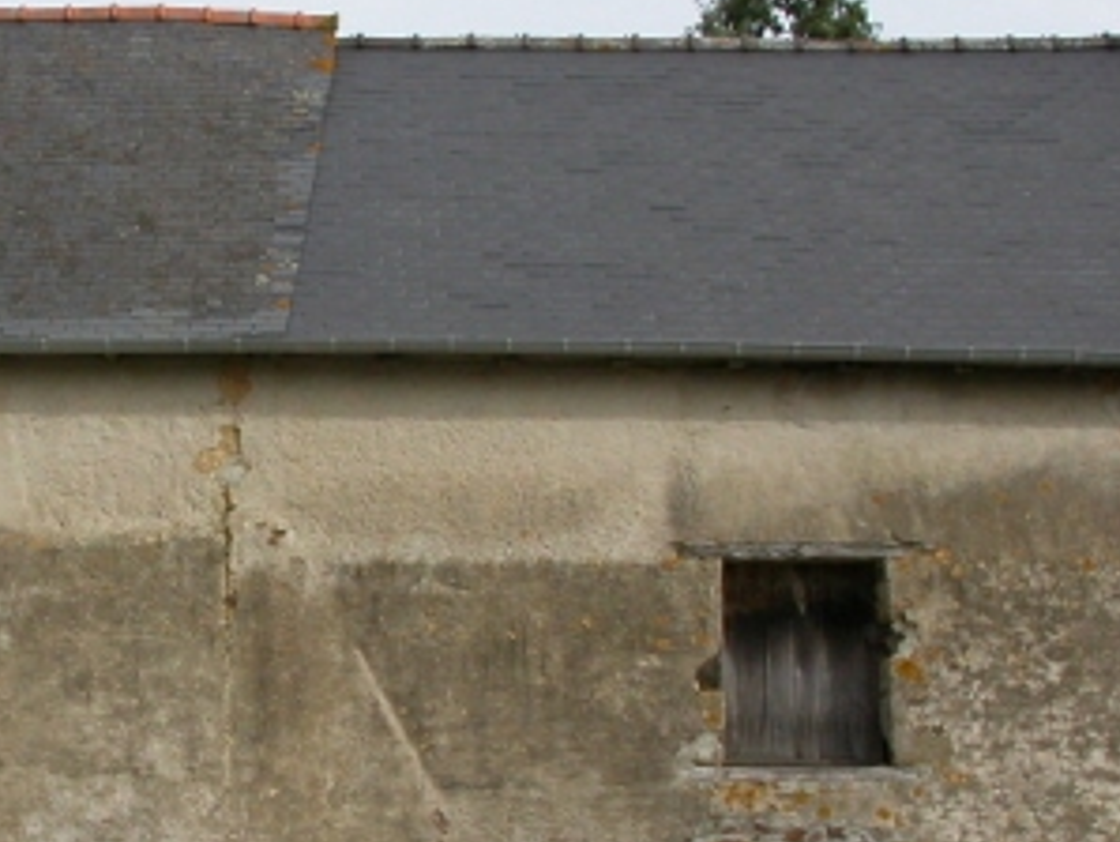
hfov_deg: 22.1
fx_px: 2817
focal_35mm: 87
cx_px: 184
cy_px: 616
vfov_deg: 16.9
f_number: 7.5
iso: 100
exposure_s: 1/282
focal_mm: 7.85
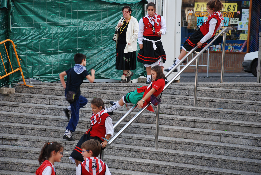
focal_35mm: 135
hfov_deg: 15.2
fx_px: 981
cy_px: 88
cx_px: 130
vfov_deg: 10.2
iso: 250
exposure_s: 1/125
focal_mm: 90
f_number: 5.6
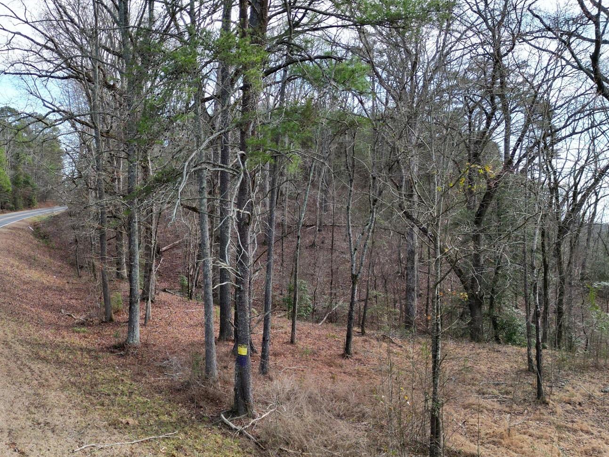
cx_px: 173
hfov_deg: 47.6
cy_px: 221
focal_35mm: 38
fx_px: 669
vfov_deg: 37.7
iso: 140
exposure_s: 1/1250
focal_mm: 6.72
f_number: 1.7
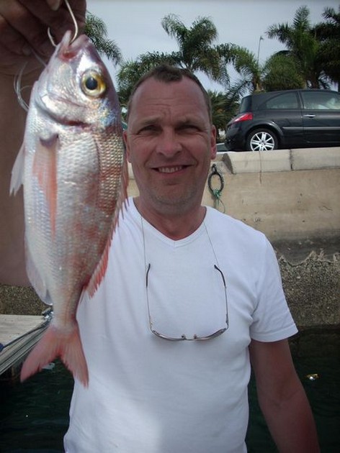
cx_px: 170
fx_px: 485
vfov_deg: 50.2
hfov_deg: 38.6
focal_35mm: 37
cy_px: 226
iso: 64
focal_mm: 6.2
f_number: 5.6
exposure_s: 1/285
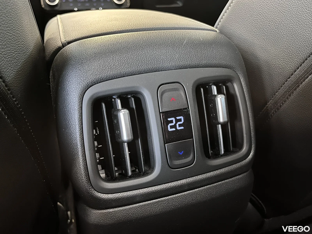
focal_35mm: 26
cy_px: 117
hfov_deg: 67.3
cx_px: 156
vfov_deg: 53.1
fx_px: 234
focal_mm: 5.1
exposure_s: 1/15
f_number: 1.6
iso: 640
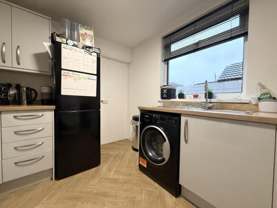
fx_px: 112
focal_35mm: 14
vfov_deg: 85.7
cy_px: 104
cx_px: 138
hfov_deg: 102.1
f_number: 2.2
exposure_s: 1/100
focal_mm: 2.22
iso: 320
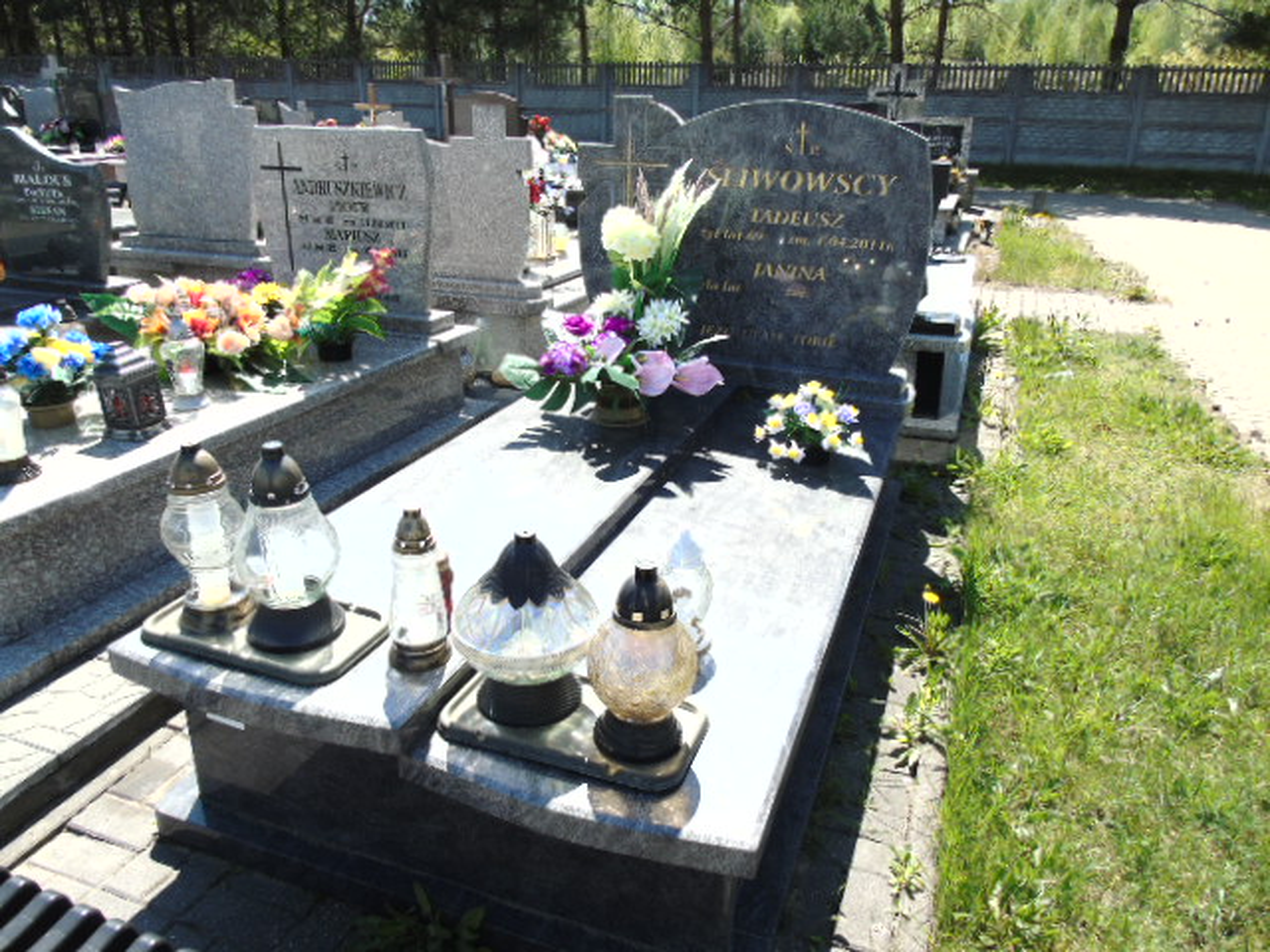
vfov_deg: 54.9
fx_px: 917
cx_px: 635
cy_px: 476
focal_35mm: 25
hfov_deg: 69.4
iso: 80
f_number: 3.4
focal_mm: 4.4
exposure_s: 1/400
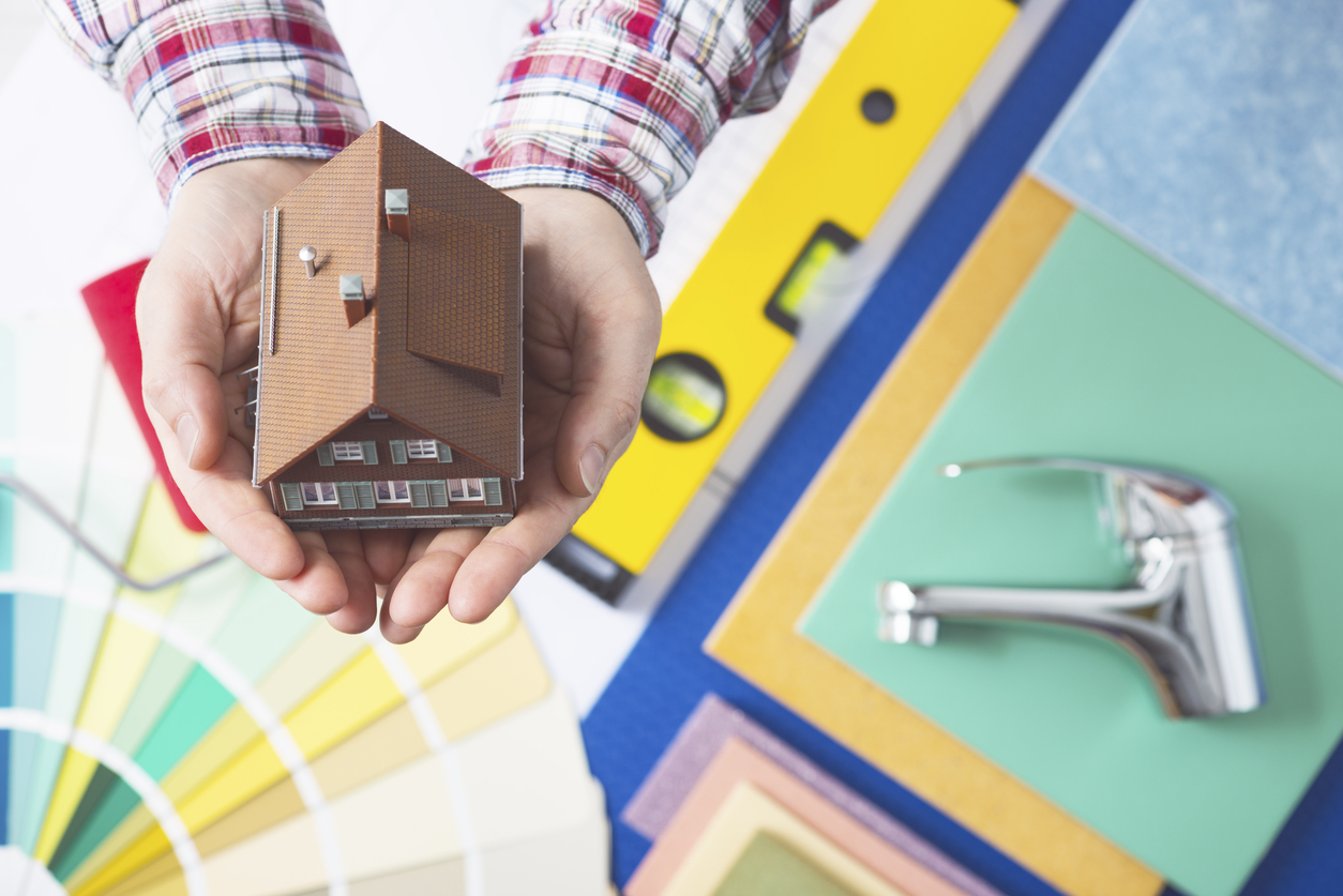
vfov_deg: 13.1
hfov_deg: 19.4
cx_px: 672
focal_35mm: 105
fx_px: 3918
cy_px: 448
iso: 100
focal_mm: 105
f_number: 5
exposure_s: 1/125
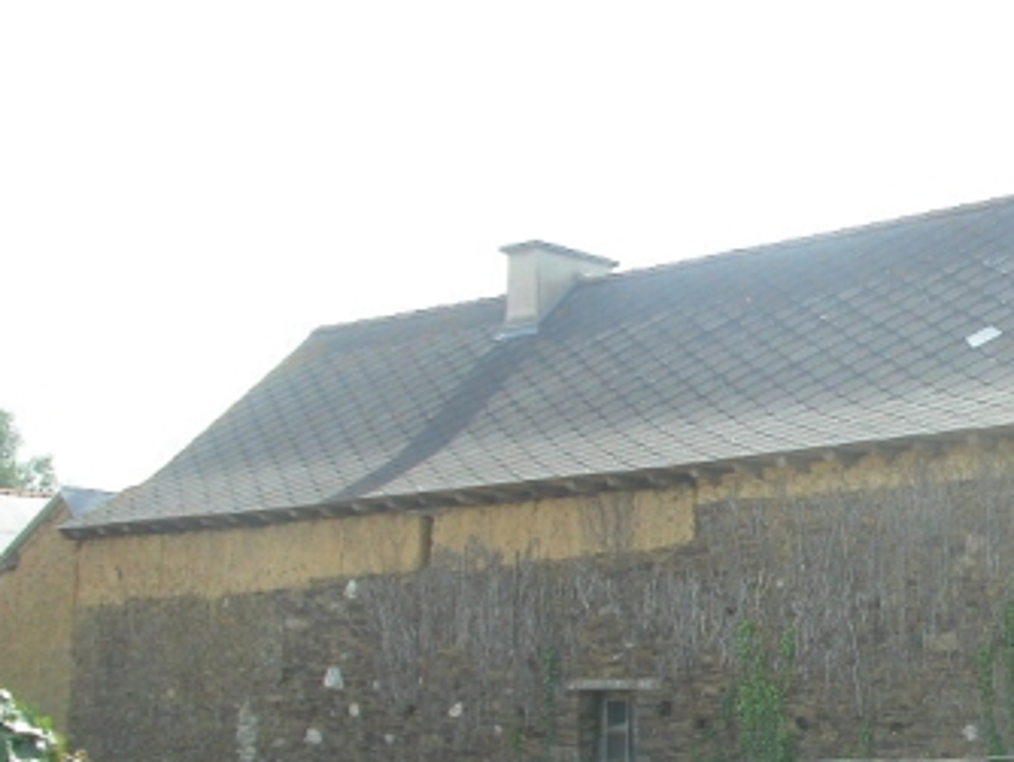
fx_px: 3049
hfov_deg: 18.4
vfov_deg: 14.2
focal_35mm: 104
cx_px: 996
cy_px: 565
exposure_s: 1/200
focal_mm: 10.7
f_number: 5.2
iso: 100
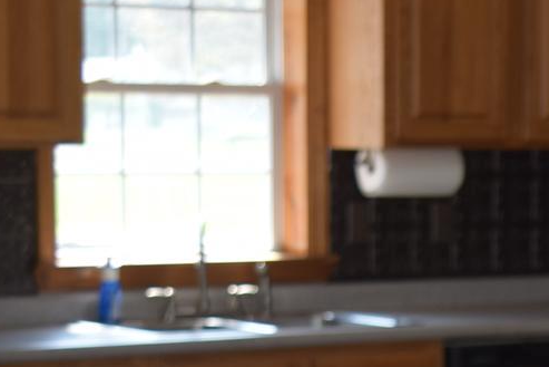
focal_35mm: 162
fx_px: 2471
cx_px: 504
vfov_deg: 8.3
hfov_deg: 12.6
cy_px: 501
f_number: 4
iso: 140
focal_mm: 26
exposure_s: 1/60
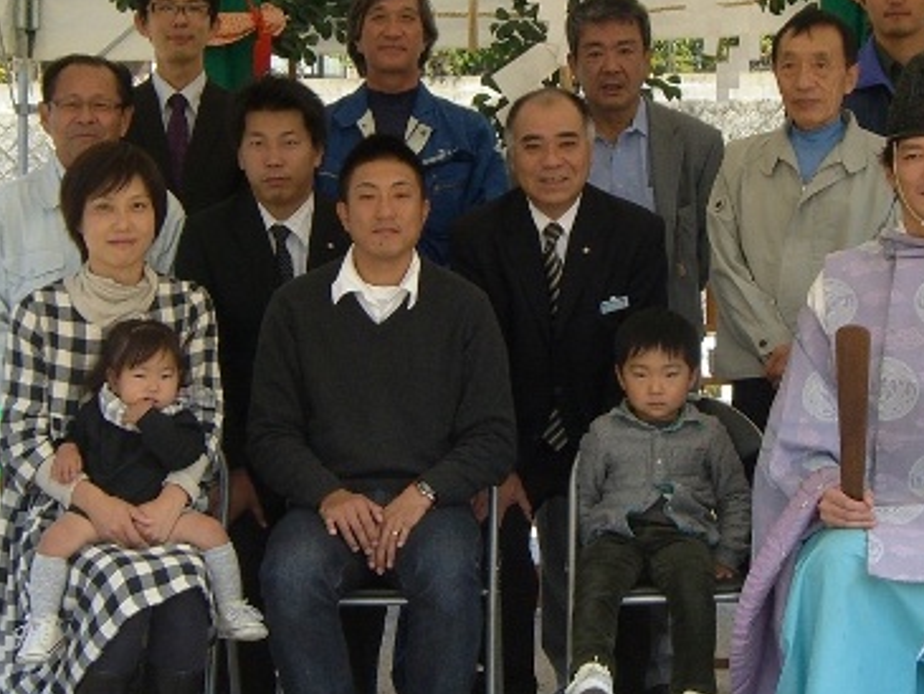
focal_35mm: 73
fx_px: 1949
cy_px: 325
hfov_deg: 26.5
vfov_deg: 20.2
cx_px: 600
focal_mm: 9.5
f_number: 4.4
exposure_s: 1/400
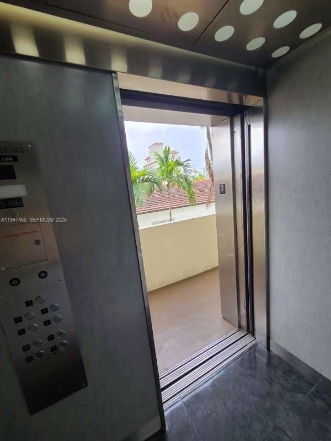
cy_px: 220
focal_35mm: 13
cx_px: 166
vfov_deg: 106.2
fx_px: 166
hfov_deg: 89.9
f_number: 2.2
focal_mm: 2.2
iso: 64
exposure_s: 1/120
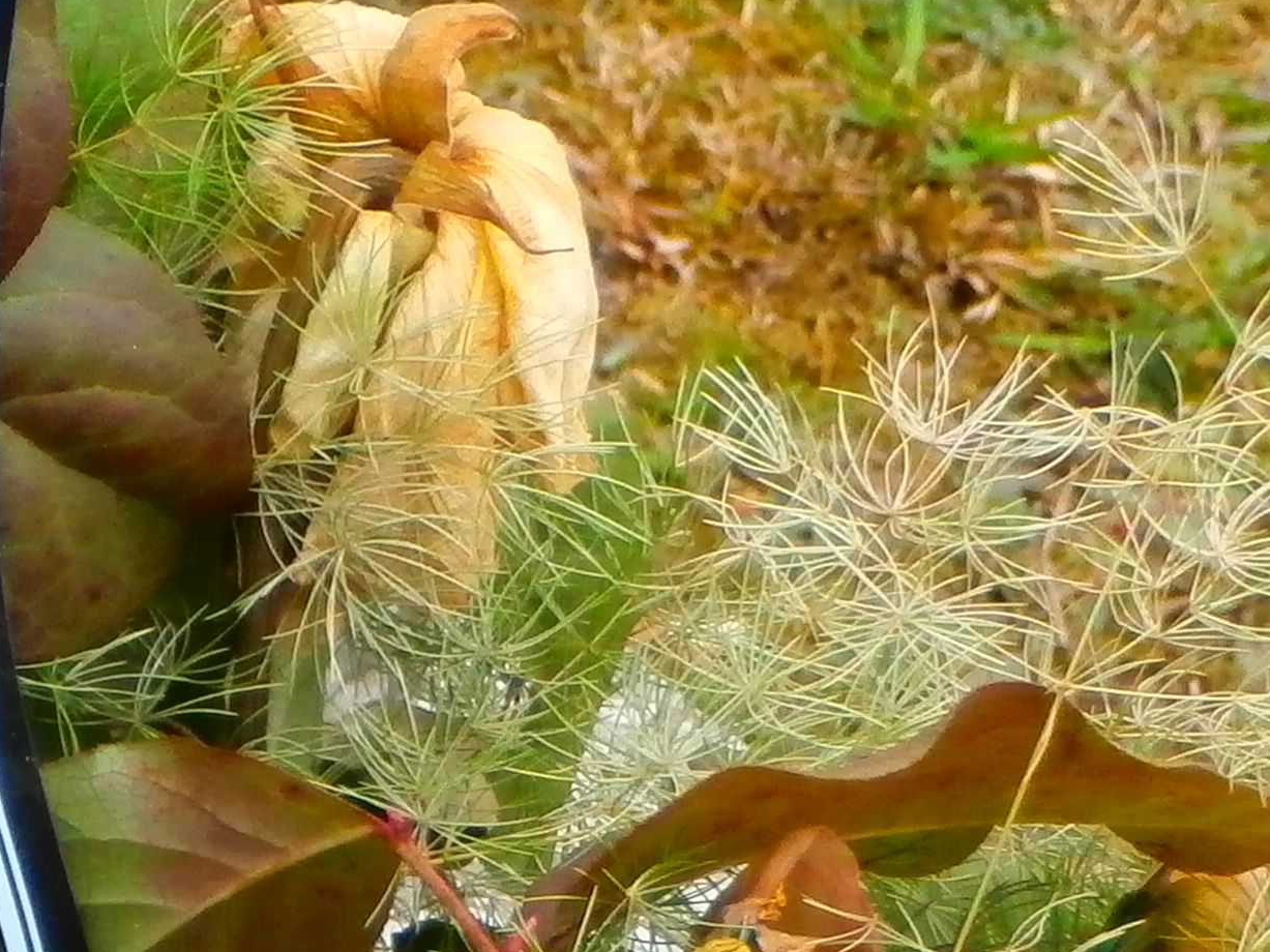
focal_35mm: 323
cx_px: -819
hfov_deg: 6.0
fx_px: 11849
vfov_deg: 4.6
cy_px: 1022
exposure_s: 1/100
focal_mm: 15.16
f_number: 5
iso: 160
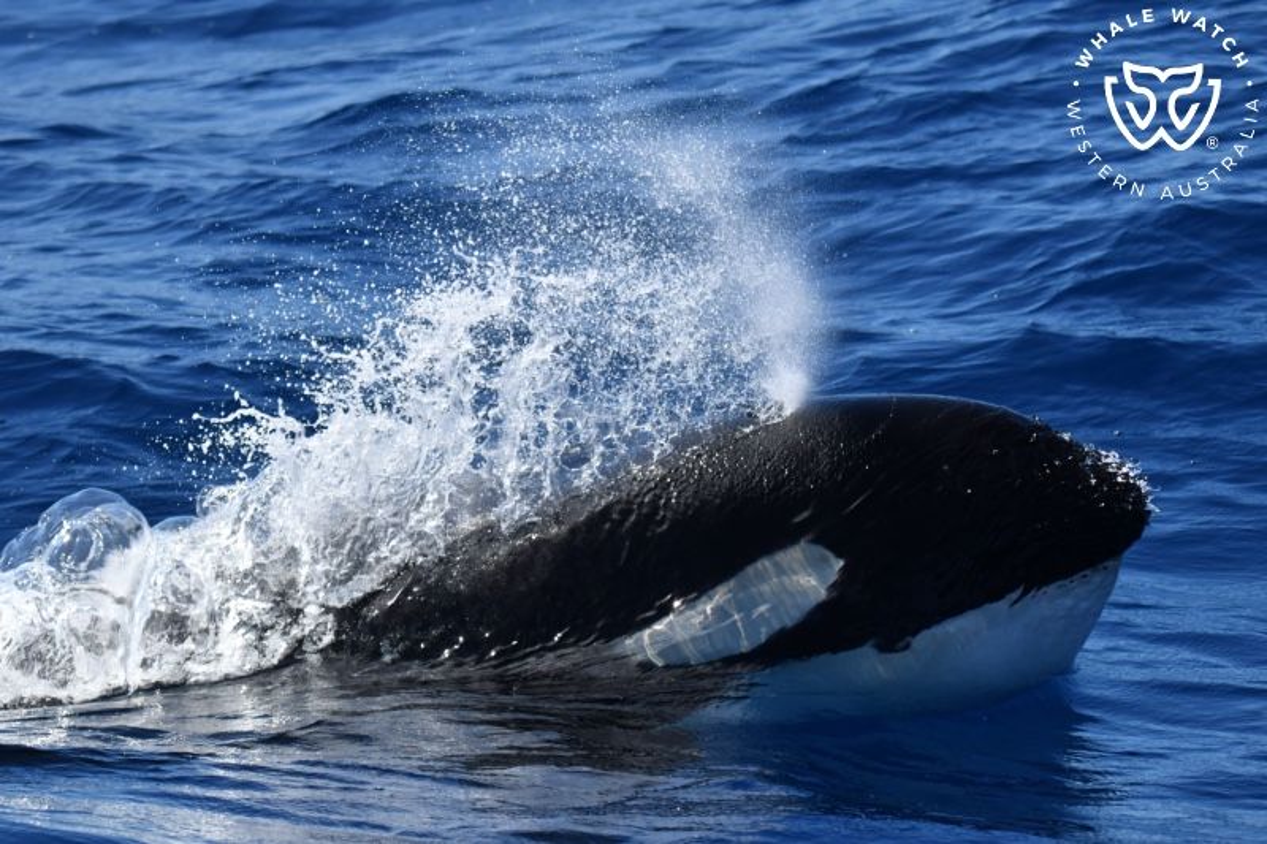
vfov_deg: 7.4
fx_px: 6509
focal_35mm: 185
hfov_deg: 11.1
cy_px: 422
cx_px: 634
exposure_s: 1/8000
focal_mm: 185
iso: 1000
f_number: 5.3
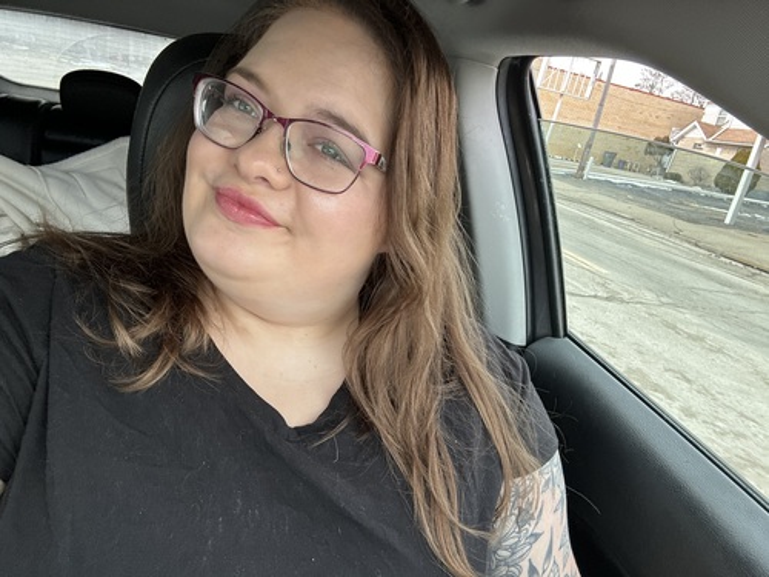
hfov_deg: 73.9
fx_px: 511
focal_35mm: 23
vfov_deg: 58.9
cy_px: 288
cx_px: 384
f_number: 1.9
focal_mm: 2.69
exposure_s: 1/151
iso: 32
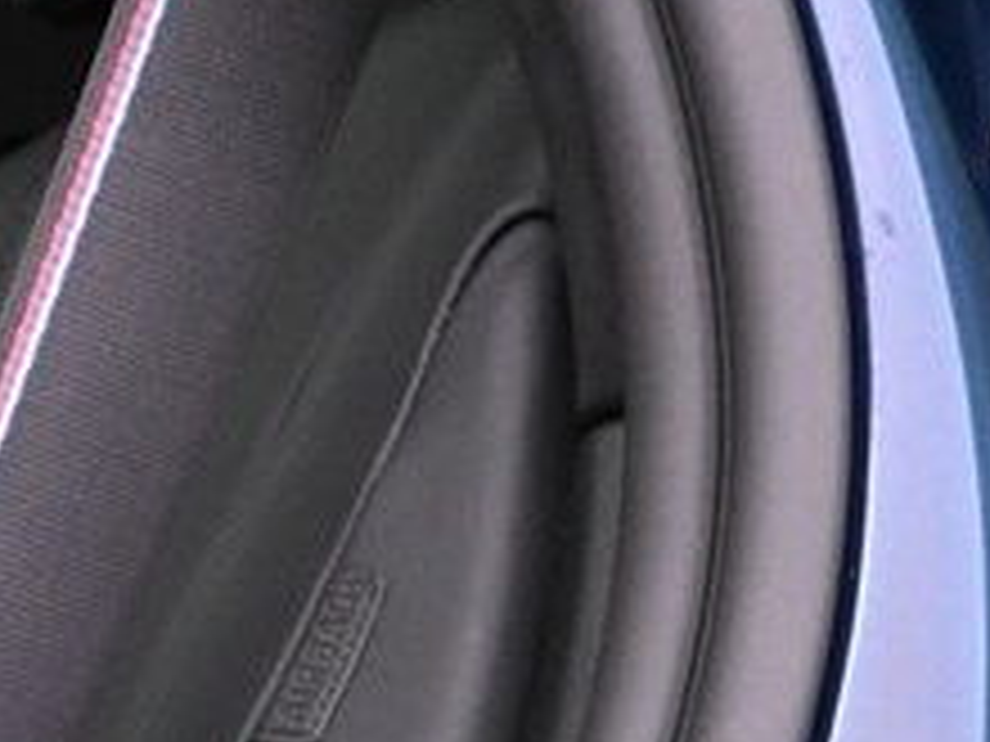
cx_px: -2052
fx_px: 4862
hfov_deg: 9.2
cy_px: 1034
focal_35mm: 170
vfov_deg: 8.6
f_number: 3.5
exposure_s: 1/10
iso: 1600
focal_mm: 16
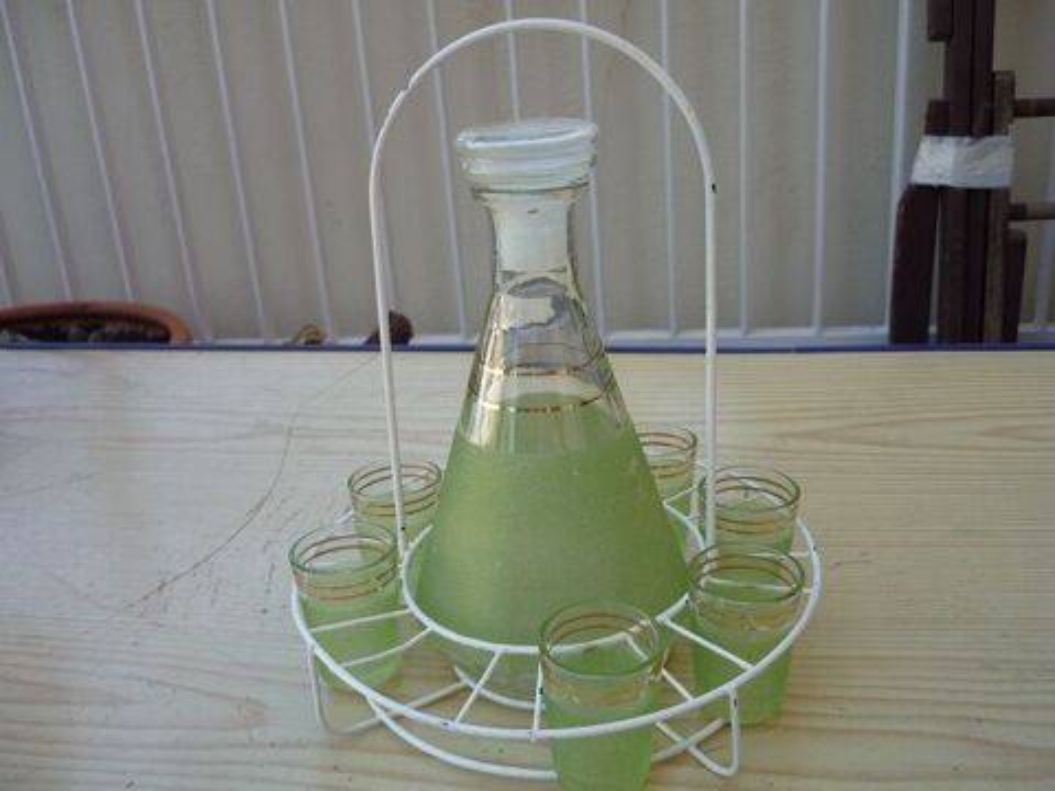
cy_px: 396
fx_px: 1006
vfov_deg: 42.9
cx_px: 528
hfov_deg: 55.4
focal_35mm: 33
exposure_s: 1/200
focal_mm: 5.5
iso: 80
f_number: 2.8
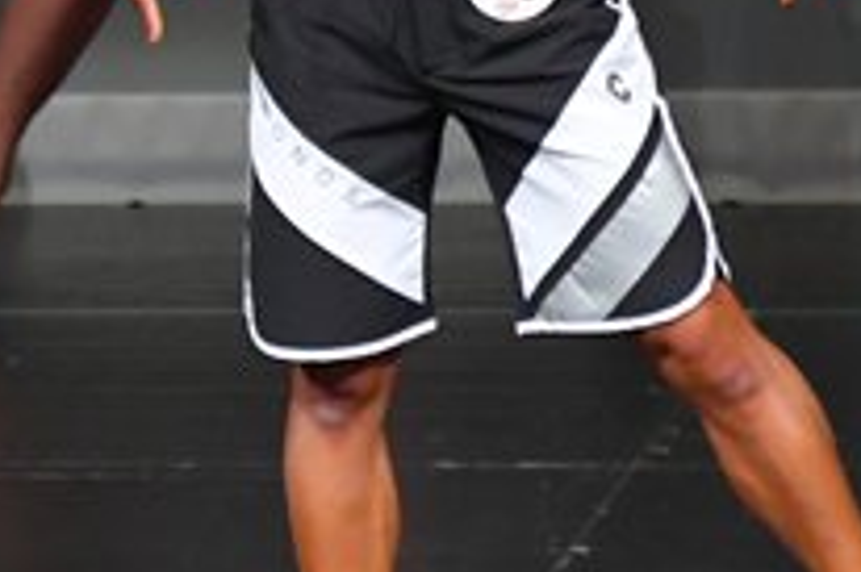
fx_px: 26980
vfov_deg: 1.2
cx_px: -420
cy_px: -50
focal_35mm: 1129
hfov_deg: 1.8
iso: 4000
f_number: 5.6
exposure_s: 1/400
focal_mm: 200
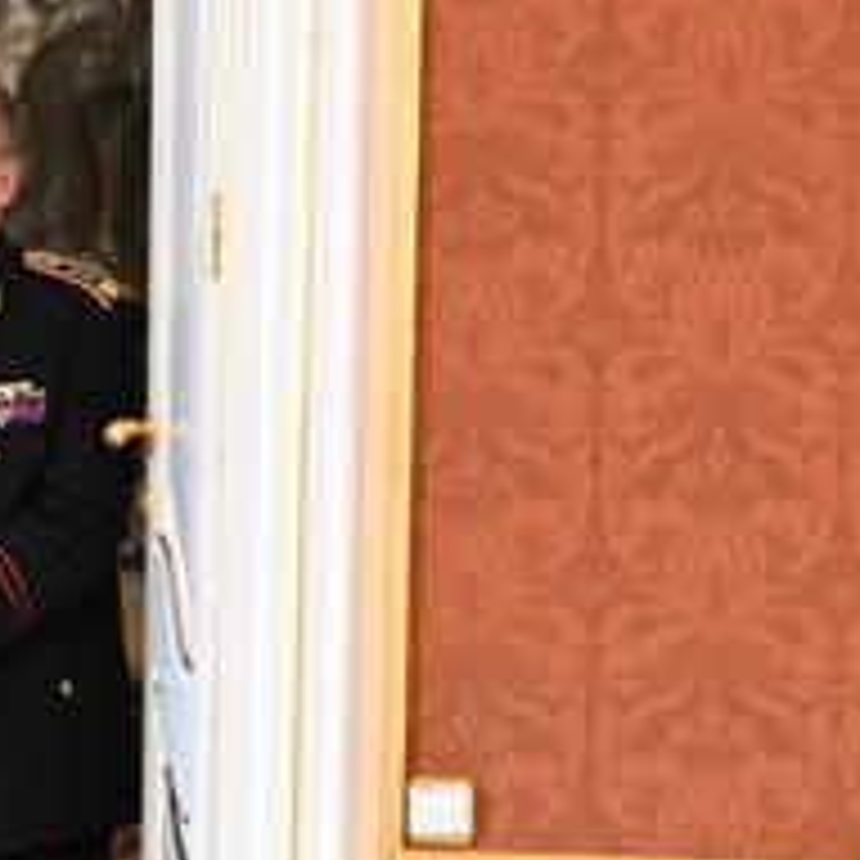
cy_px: 707
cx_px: -203
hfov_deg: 3.6
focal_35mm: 490
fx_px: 13773
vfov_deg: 3.6
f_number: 5
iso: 6400
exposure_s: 1/250
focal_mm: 160
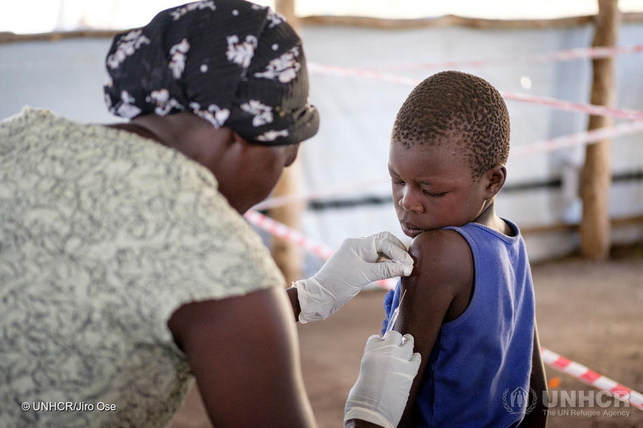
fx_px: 1339
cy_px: 214
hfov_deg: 27.0
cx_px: 322
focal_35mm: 75
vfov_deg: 18.2
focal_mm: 50
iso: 1600
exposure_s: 1/420
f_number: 2
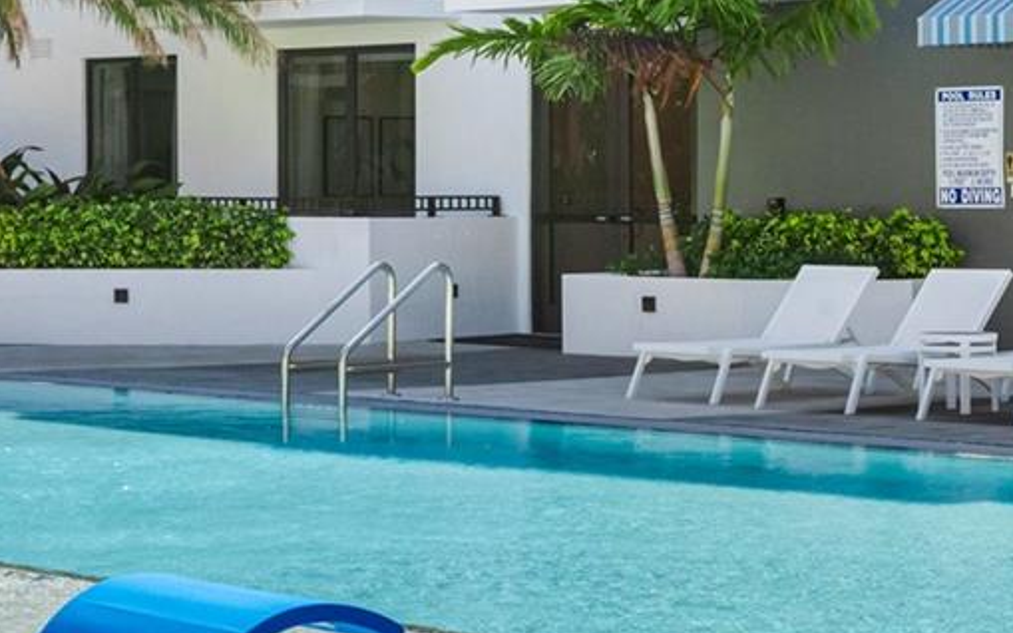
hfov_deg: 18.4
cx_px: 175
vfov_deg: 11.6
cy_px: 133
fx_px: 3092
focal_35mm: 112
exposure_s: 1/200
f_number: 11
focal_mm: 35
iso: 640
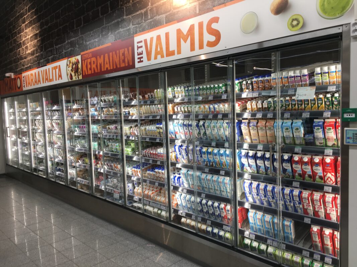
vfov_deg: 48.2
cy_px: 134
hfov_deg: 61.7
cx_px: 178
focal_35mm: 29
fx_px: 299
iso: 25
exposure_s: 1/50
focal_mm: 4.15
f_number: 2.2
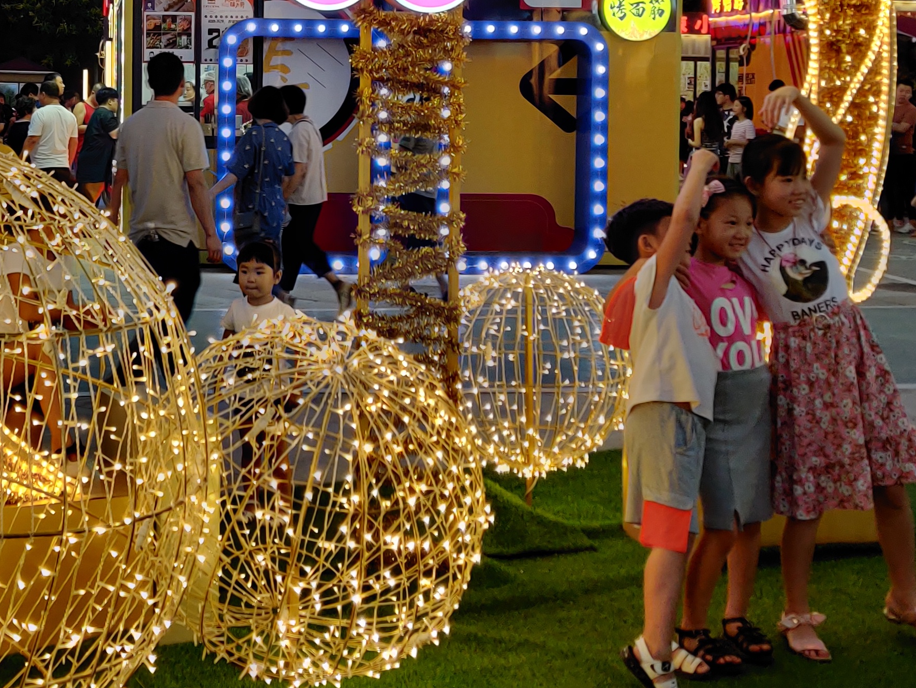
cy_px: 103
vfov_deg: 23.5
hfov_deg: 31.1
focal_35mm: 61
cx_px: 233
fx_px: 1614
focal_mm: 4.75
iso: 200
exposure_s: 1/50
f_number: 1.65
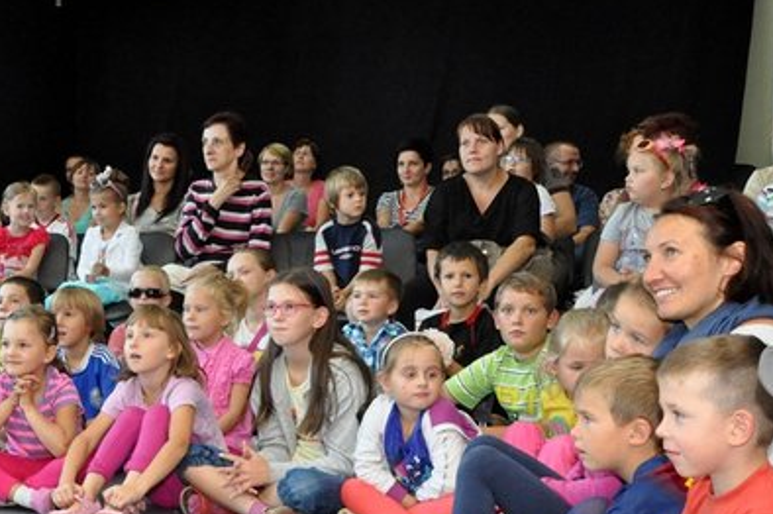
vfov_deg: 18.9
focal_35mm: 72
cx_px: 161
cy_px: 335
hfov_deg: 27.6
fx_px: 1541
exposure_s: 1/60
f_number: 14
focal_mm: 29
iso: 3200
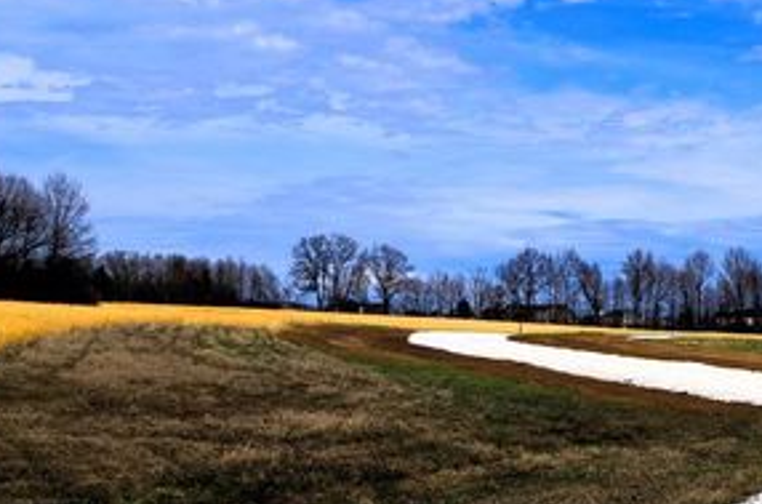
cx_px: 629
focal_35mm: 63
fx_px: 1330
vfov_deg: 21.3
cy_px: 359
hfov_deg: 31.0
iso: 200
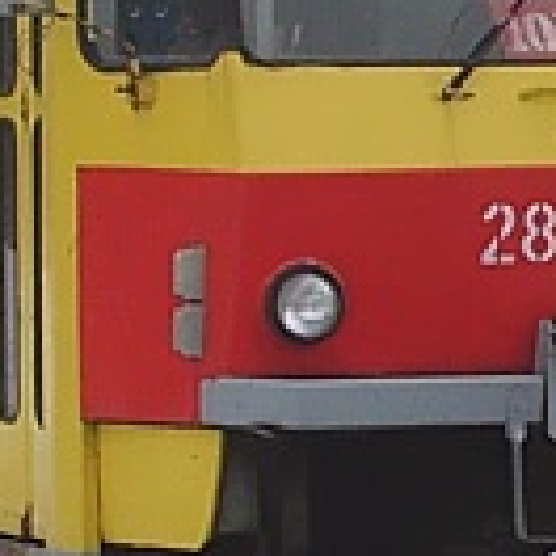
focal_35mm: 240
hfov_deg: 7.1
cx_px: 1011
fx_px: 4361
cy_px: 84
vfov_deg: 7.3
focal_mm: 7.8
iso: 80
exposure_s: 1/350
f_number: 6.3
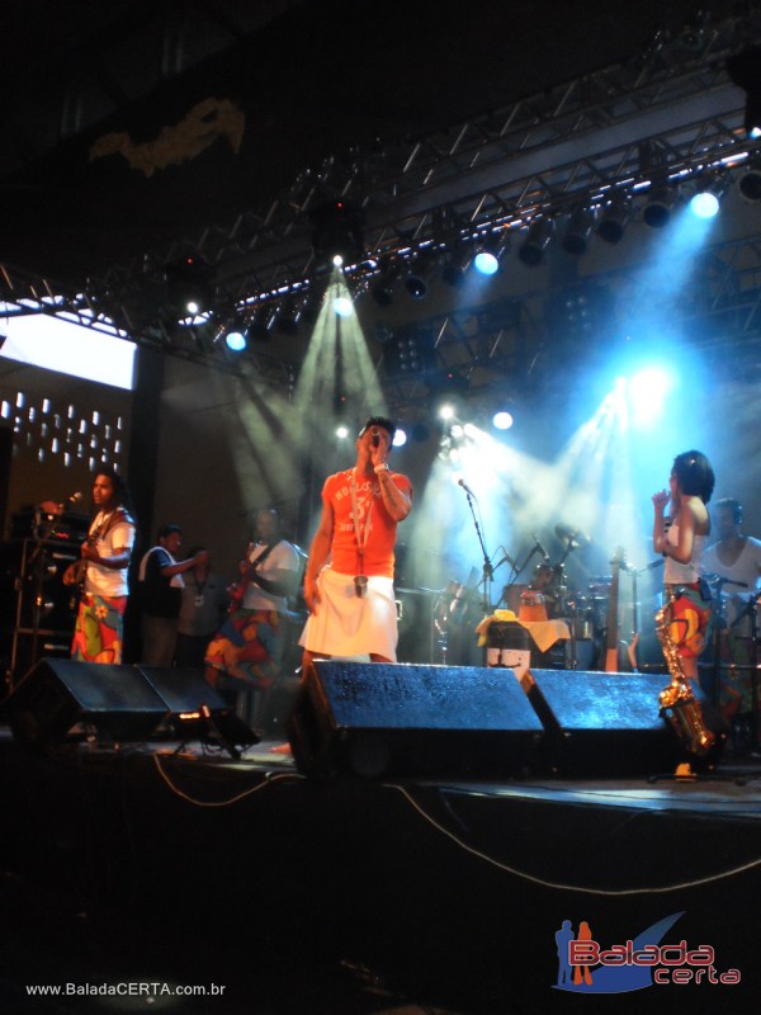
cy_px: 508
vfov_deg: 51.4
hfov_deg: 39.7
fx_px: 1055
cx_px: 380
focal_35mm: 36
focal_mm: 6.3
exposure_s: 1/30
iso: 250
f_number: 3.1
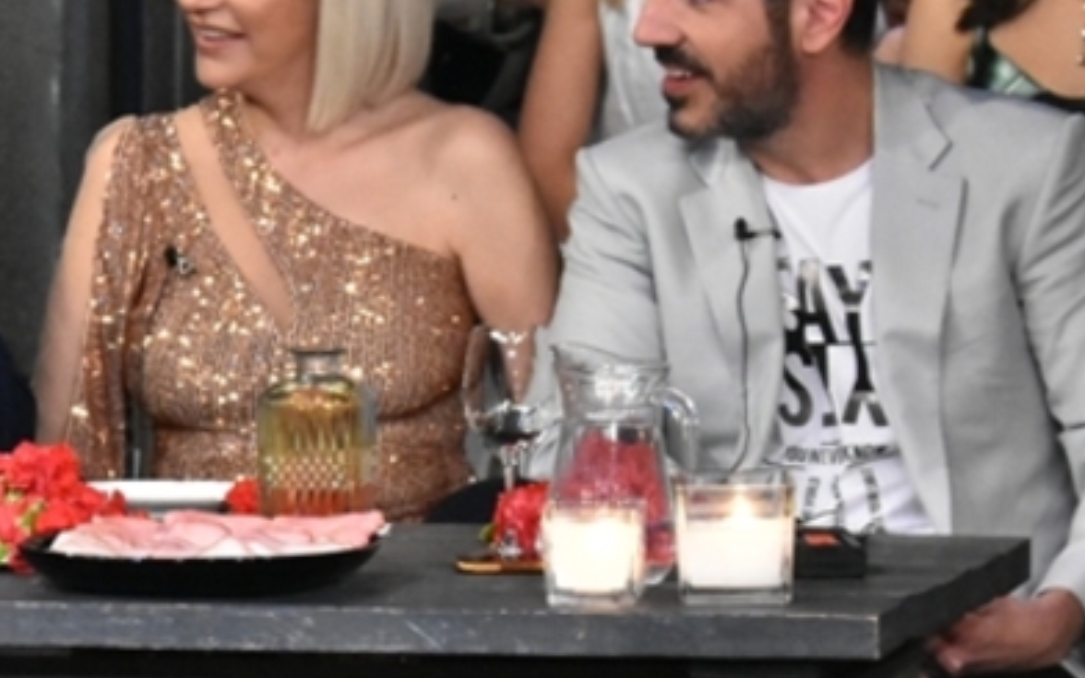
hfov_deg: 5.2
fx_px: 11887
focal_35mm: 402
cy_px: 645
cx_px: -329
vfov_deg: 3.3
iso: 6400
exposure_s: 1/90
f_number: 6.7
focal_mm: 86
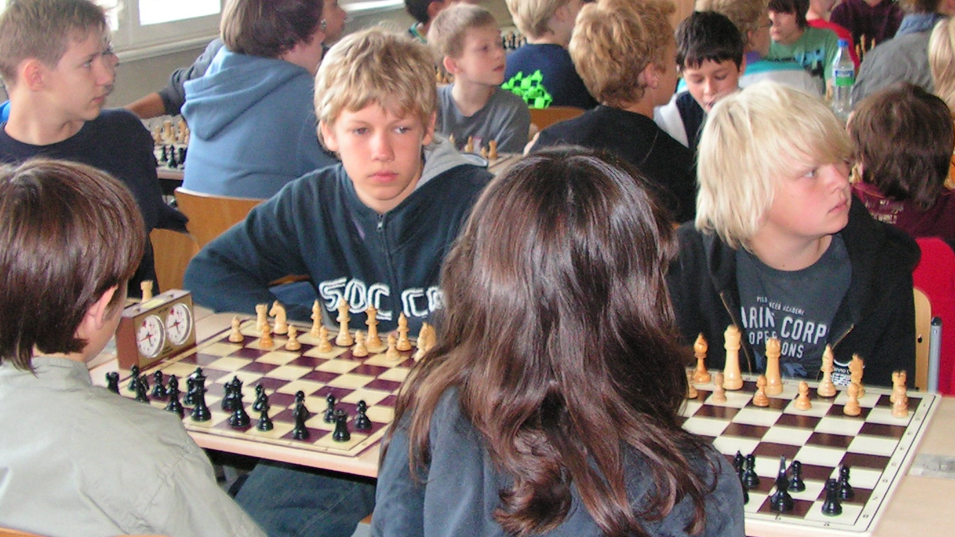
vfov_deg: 20.7
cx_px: 500
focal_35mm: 58
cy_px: 213
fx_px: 1469
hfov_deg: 36.0
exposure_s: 1/40
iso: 200
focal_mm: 6
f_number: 3.2
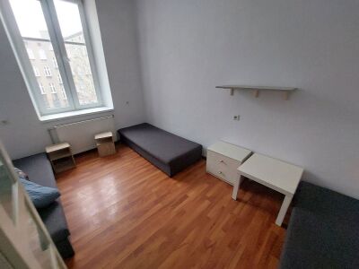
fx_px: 135
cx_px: 180
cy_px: 134
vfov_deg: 89.9
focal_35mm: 13
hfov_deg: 106.2
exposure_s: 1/25
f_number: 2.2
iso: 400
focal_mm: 1.74
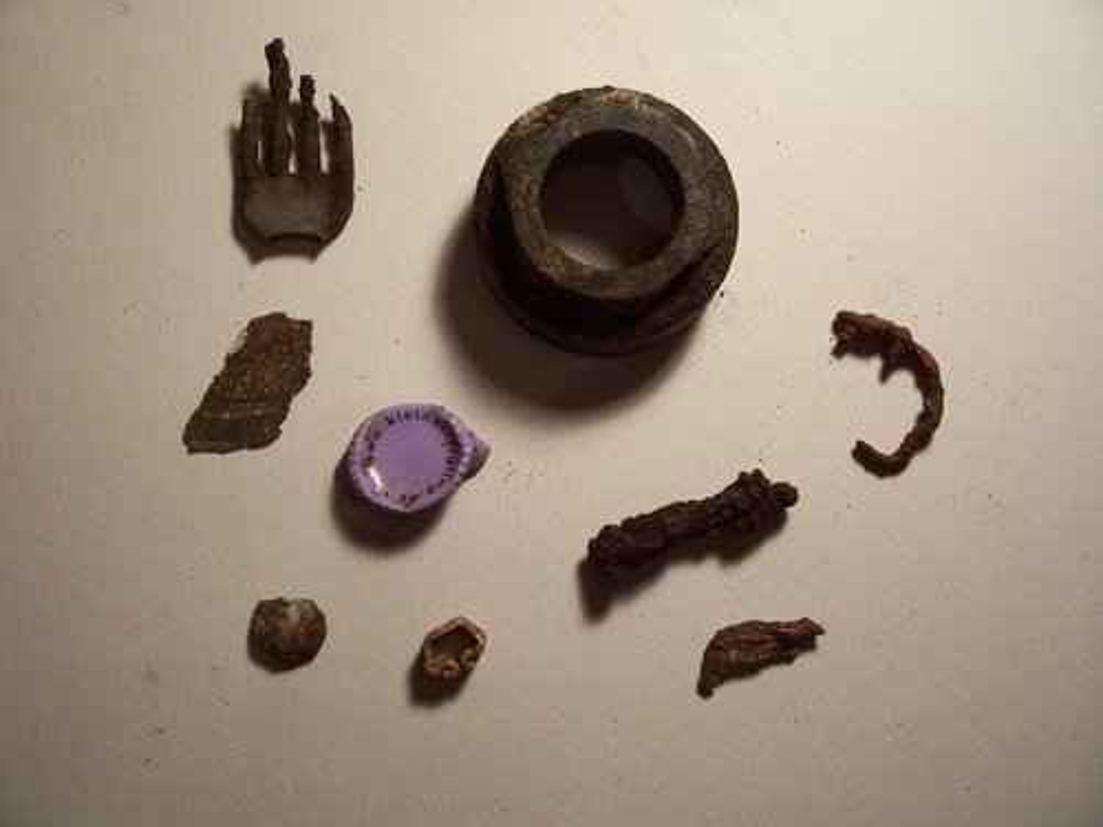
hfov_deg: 54.0
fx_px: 1083
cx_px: 552
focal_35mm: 34
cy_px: 414
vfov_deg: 41.8
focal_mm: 5.6
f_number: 2.7
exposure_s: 1/90
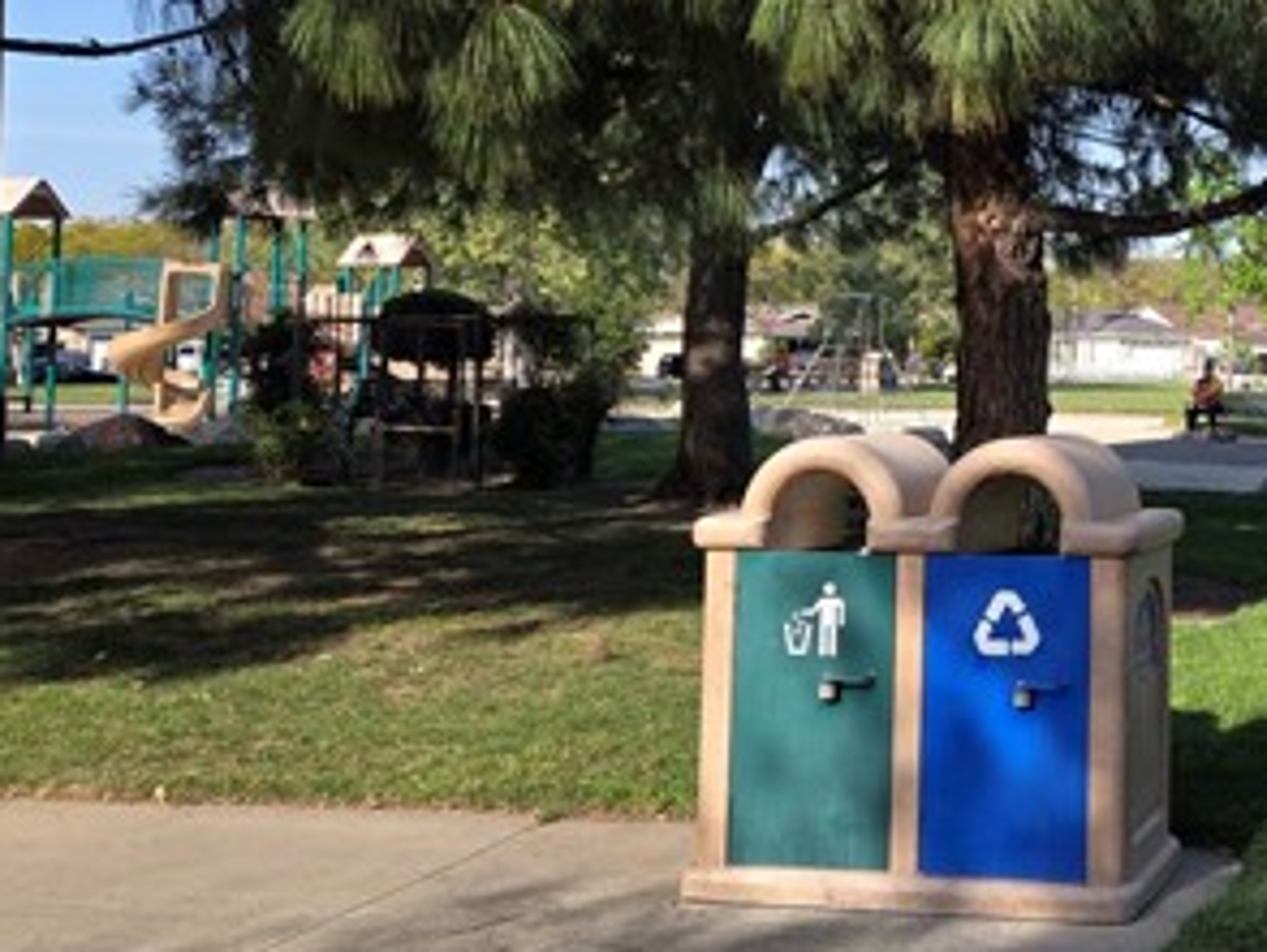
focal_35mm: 50
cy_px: 237
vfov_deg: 28.7
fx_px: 1832
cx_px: 1228
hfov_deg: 35.1
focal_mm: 5.4
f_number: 1.8
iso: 80
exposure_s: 1/2664
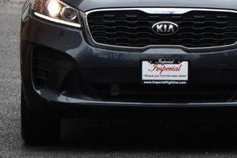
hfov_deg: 5.7
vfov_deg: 3.8
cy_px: -4
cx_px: 161
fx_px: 2388
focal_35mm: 363
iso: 320
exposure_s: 1/250
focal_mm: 112
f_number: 5.6
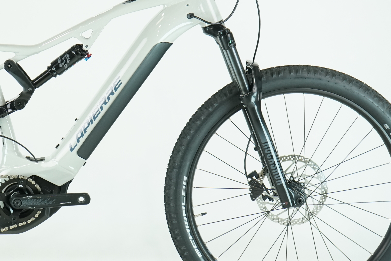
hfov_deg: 20.4
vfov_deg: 13.8
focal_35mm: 99
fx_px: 1075
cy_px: 96
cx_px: 74
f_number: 5.6
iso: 1600
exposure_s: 1/200
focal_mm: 53
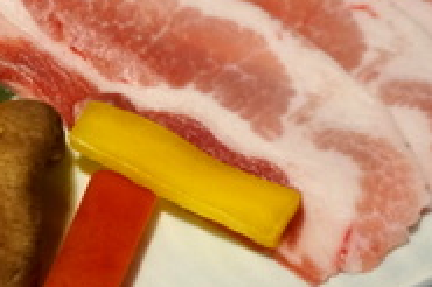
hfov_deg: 19.2
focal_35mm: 104
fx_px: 1247
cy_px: 162
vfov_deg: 13.1
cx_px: 26
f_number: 4
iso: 2500
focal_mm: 20
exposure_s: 1/60
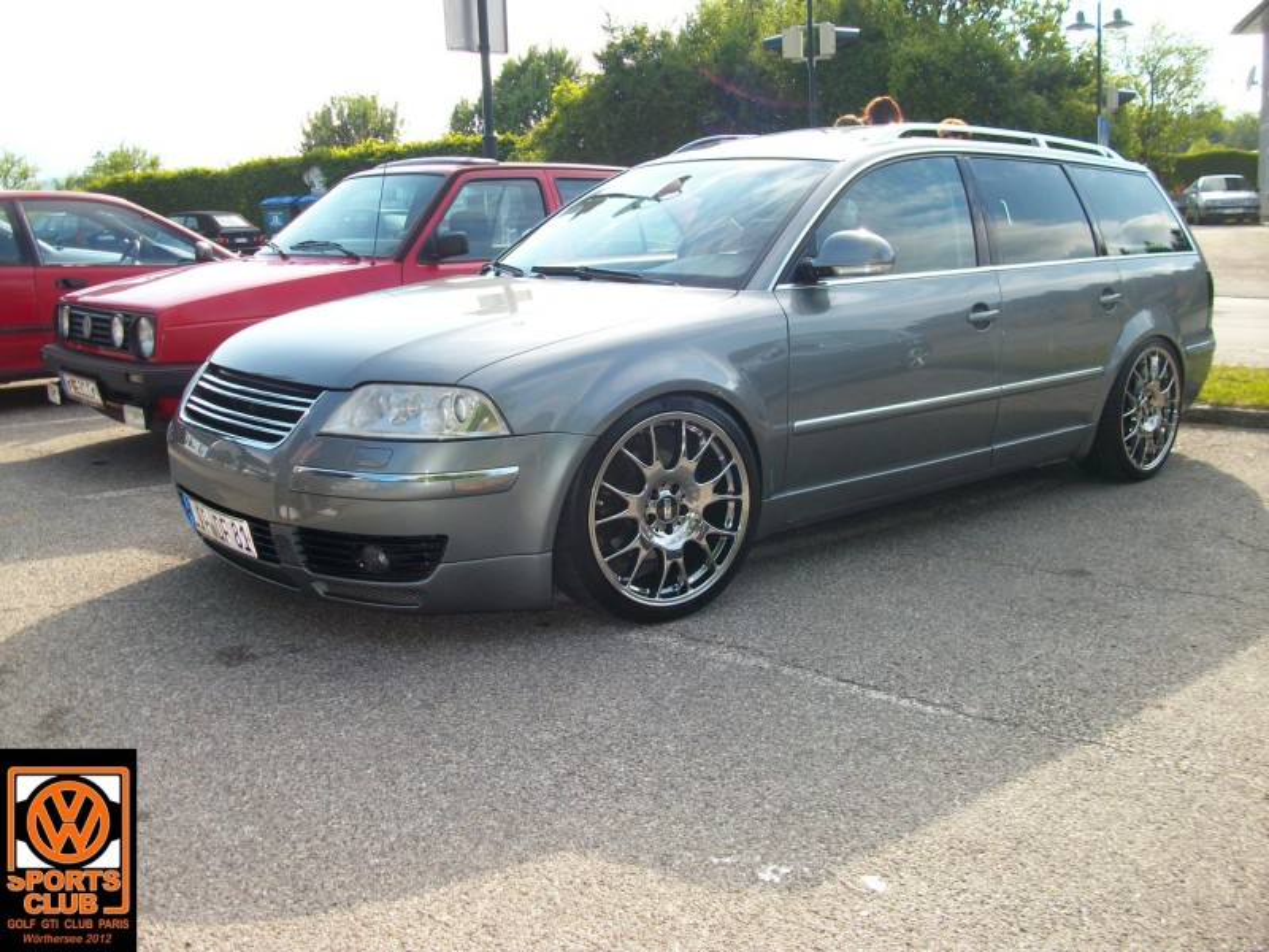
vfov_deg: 41.8
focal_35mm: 34
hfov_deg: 54.0
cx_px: 634
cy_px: 476
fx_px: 1246
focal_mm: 5.7
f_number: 2.9
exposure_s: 1/361
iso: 80
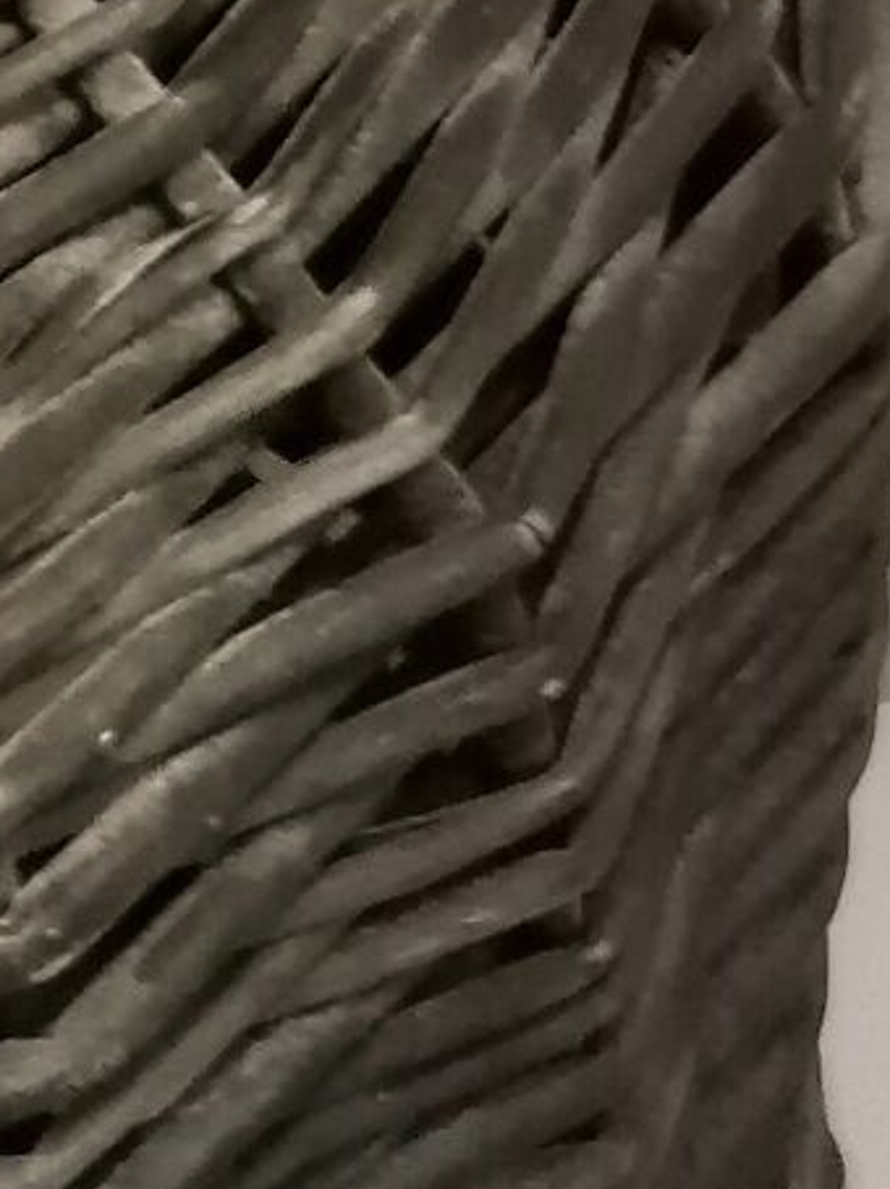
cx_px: -209
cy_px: -741
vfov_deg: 10.1
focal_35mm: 187
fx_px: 6417
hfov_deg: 7.9
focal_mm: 3.96
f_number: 1.8
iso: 320
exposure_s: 1/25
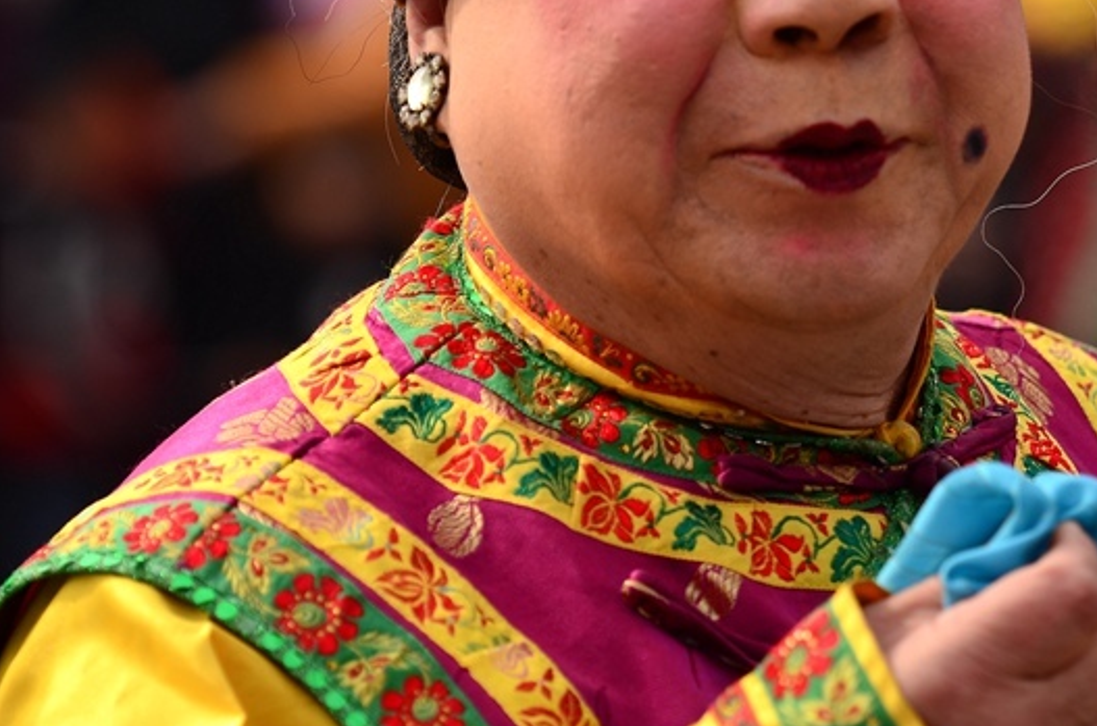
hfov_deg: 5.3
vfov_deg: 3.5
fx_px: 11919
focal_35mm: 392
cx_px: 660
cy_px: 196
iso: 100
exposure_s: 1/800
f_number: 3.5
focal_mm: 135
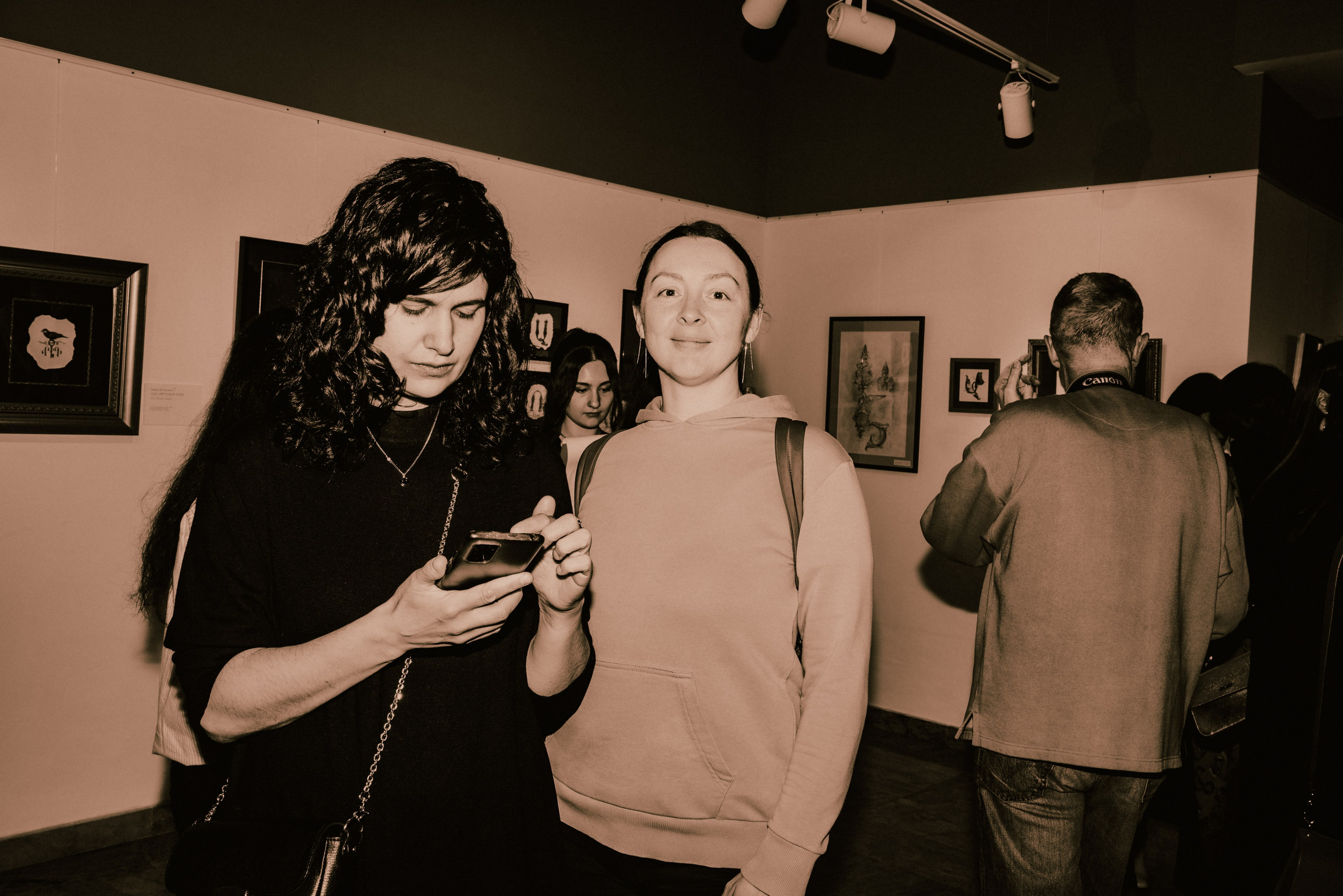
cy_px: 448
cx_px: 672
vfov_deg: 43.6
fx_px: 1120
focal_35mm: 30
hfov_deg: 61.9
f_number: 10
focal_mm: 30
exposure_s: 1/60
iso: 500
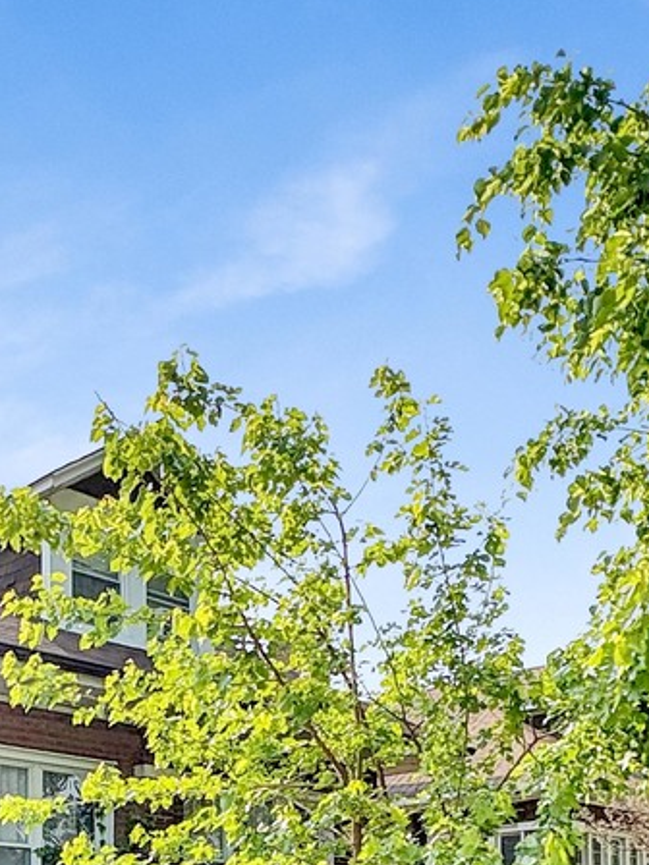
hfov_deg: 31.0
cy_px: 875
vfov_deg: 37.4
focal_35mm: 45
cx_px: 91
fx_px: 1125
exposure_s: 1/1078
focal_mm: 2.22
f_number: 2.2
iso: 64
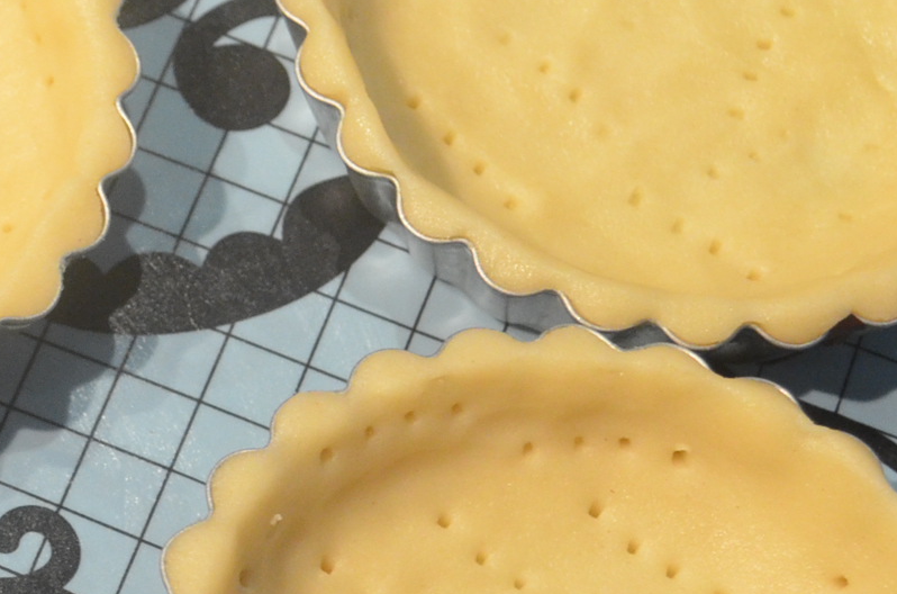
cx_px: -126
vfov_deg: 9.8
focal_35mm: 139
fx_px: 3455
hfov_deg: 14.4
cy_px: 488
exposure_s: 1/60
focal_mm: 30
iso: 1600
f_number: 4.5
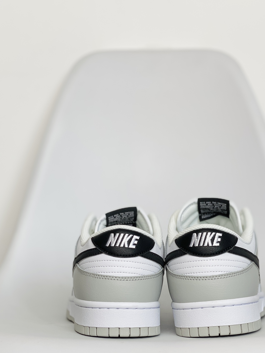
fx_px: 704
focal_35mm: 69
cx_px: 157
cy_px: 215
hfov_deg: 21.3
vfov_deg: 28.1
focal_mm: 6
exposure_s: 1/152
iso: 20
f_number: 2
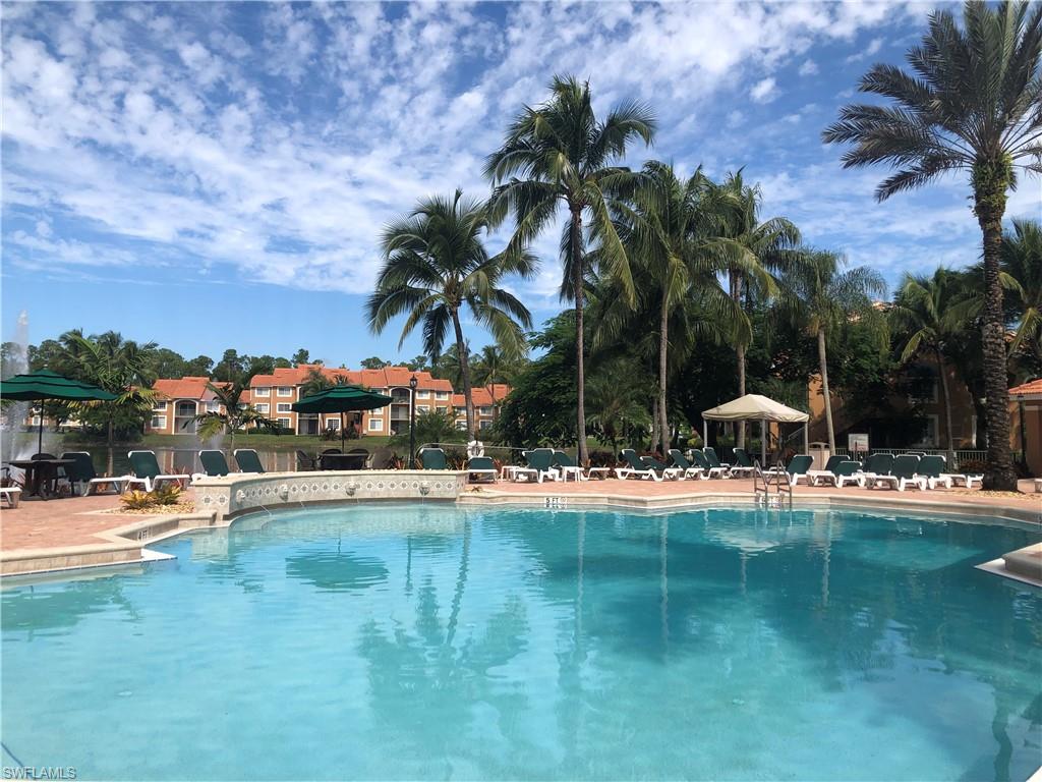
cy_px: 391
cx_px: 521
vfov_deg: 49.7
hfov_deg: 63.4
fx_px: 843
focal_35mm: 28
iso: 20
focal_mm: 3.99
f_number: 1.8
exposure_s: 1/2315
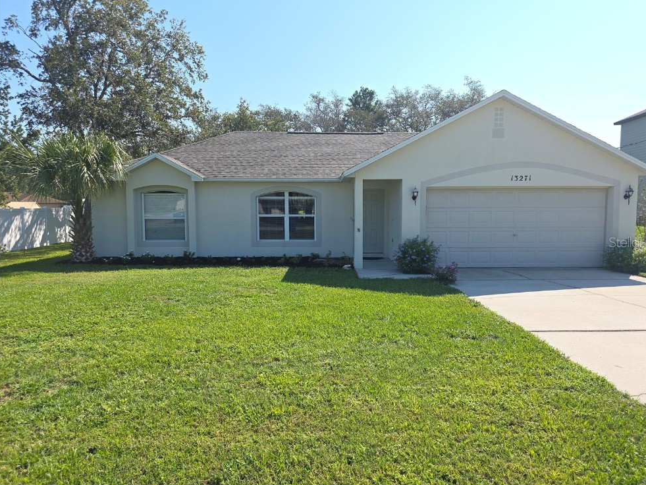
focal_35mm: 24
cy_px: 242
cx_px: 334
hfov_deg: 71.6
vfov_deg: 56.8
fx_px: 448
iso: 12
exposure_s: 1/548
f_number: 1.7
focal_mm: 6.3
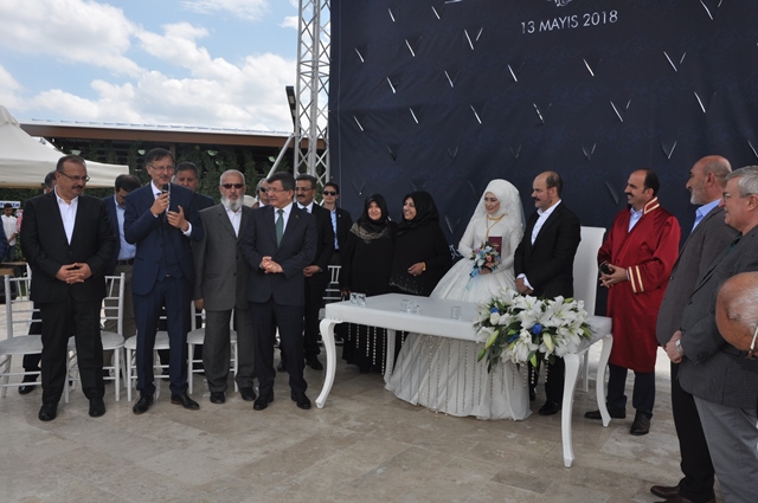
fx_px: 568
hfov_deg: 67.4
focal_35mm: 27
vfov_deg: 47.8
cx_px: 379
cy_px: 252
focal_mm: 18
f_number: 10
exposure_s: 1/200
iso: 200
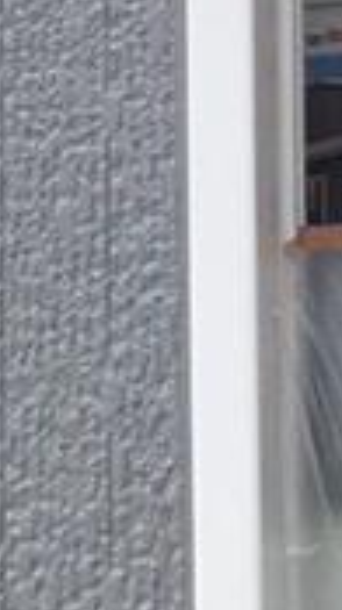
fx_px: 3510
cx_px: 1794
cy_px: -704
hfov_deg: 4.6
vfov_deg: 9.2
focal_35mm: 217
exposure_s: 1/1166
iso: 25
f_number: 2.2
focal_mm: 4.15
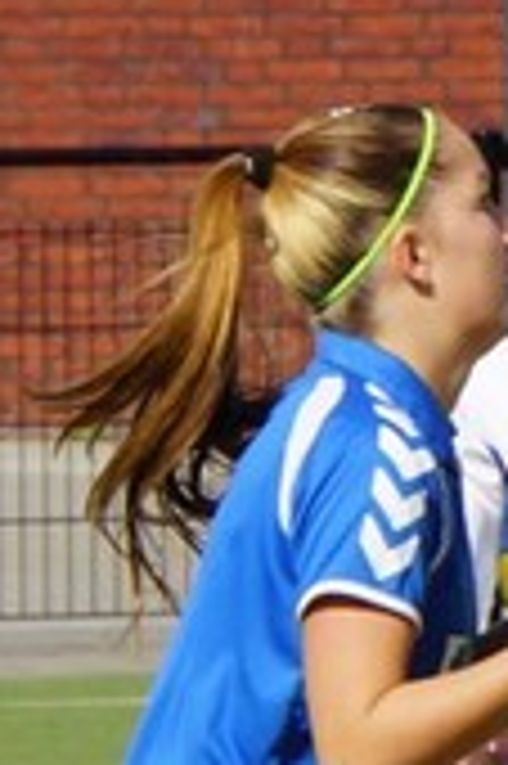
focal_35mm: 543
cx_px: 1924
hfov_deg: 2.5
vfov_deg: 3.8
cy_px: 500
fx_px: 11516
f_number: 7.1
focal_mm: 60
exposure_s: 1/500
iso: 100
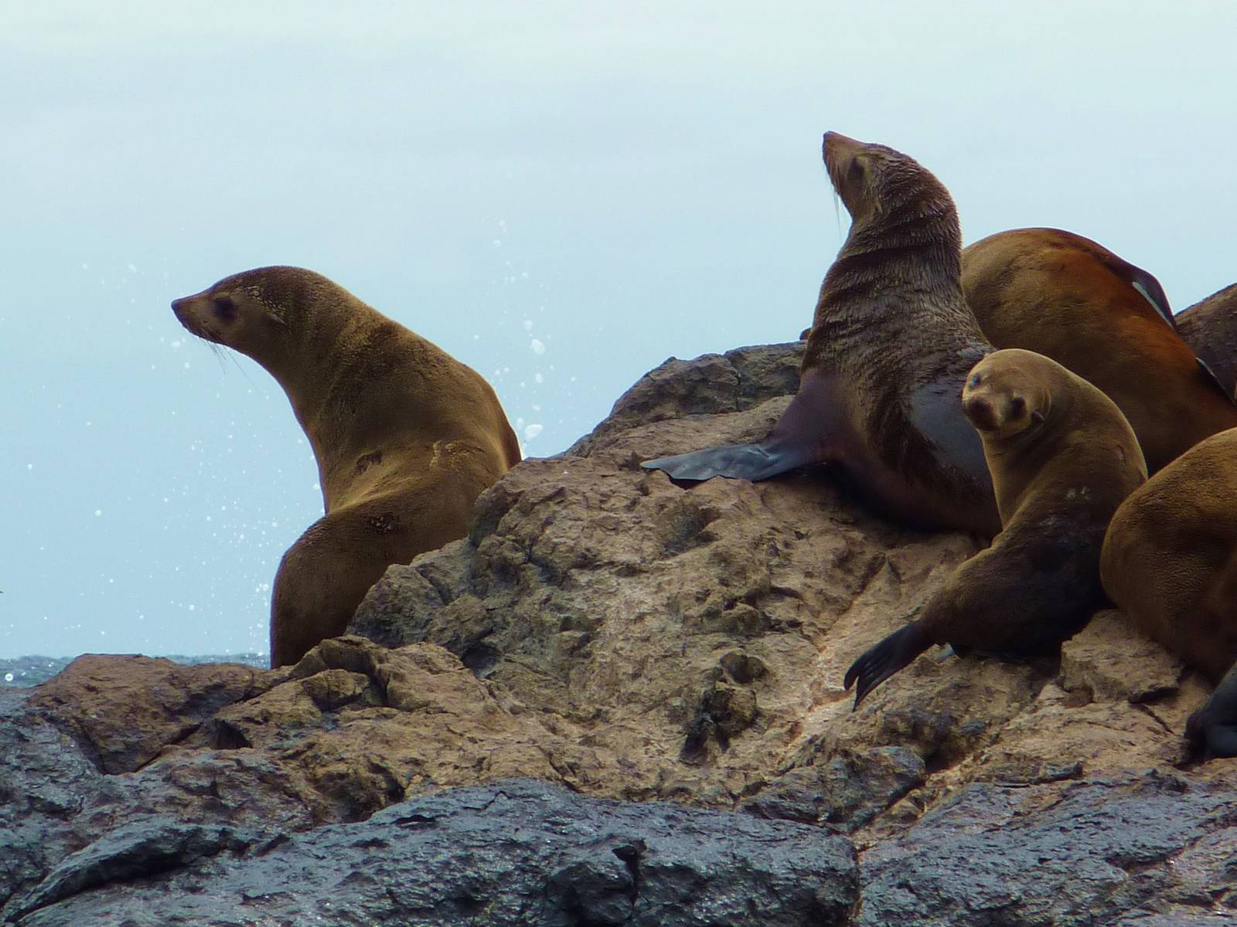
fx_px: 19118
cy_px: 464
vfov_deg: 2.8
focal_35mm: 535
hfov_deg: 3.7
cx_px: 618
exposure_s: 1/500
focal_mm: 49.2
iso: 80
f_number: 5.6
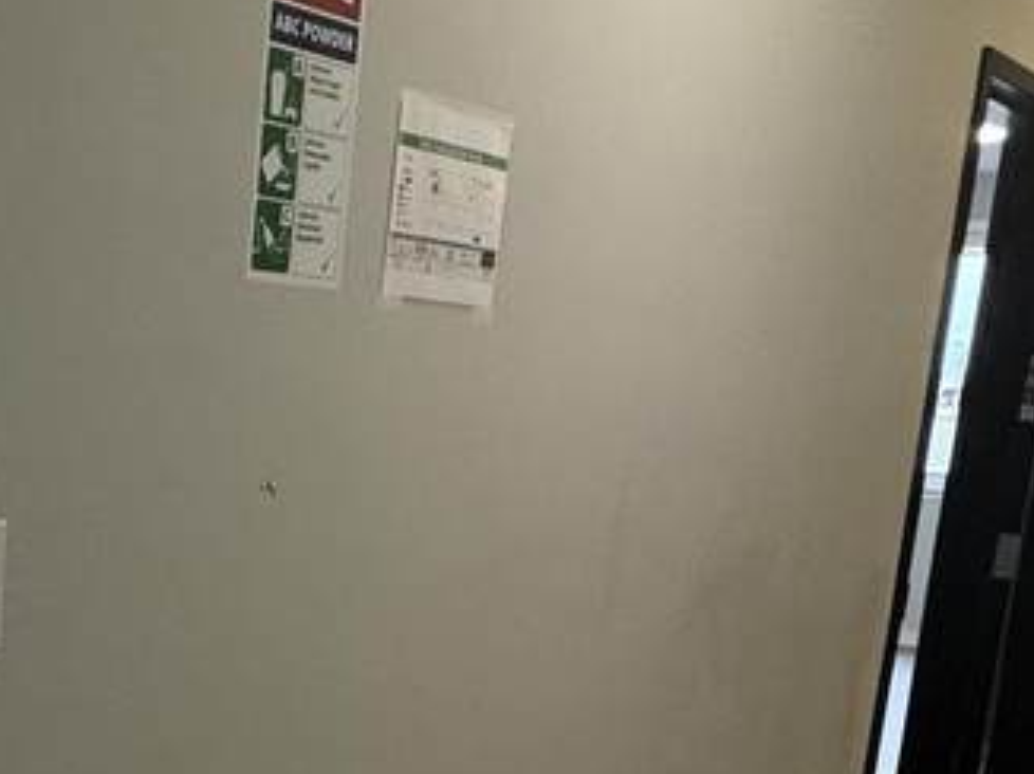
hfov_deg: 29.7
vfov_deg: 25.9
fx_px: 1642
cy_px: 660
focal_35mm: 55
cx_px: -222
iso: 160
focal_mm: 2.22
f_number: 2.2
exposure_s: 1/120
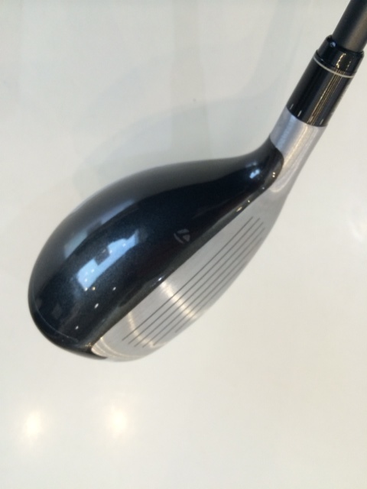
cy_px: 244
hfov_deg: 46.8
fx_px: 424
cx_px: 184
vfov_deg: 60.0
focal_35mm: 30
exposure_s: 1/30
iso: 80
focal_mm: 4.12
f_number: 2.2
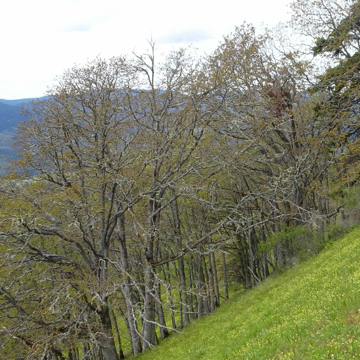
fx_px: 541
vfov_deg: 36.5
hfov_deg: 35.9
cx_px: 273
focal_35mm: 46
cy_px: 229
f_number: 3.5
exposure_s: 1/500
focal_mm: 4.1
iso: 80
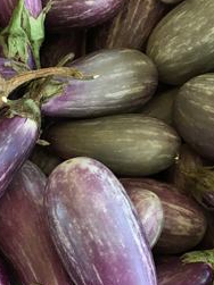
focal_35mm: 81
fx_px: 668
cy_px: 279
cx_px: -44
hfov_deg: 17.3
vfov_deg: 23.2
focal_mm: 4.15
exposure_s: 1/30
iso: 40
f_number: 2.2
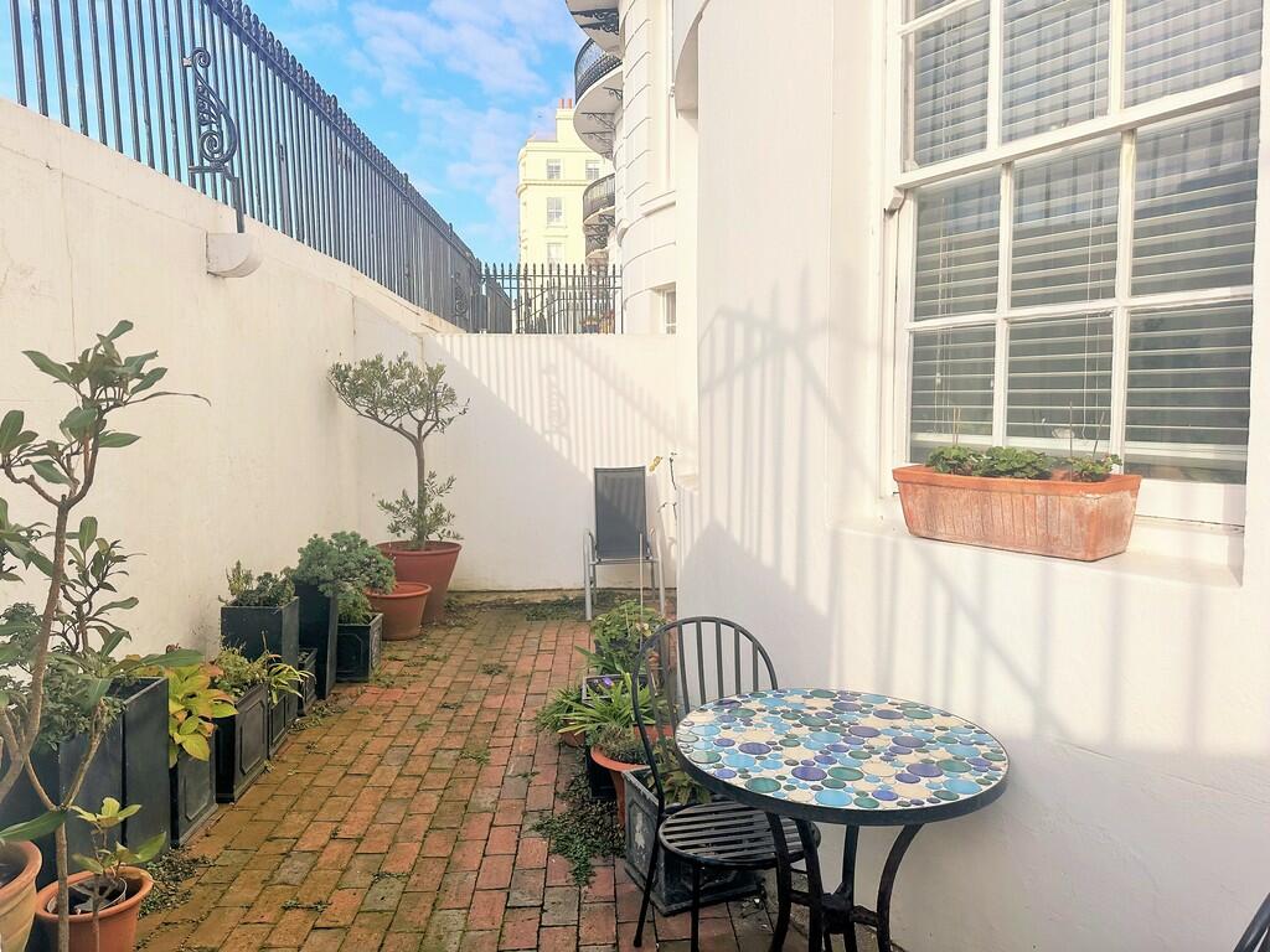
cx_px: 635
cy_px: 476
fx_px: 881
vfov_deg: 56.8
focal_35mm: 24
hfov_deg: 71.6
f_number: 1.78
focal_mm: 6.86
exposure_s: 1/4184
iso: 80
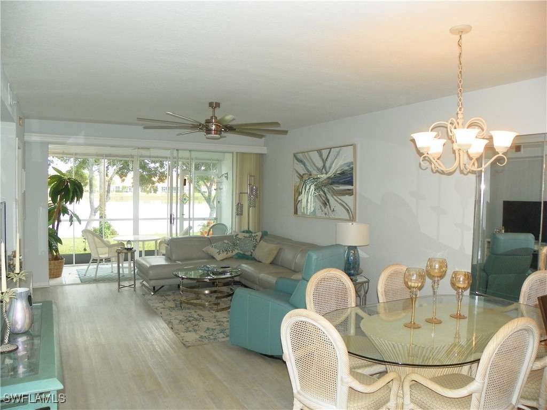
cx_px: 274
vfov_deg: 53.1
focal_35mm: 26
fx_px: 411
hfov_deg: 67.3
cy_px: 205
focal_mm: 4.6
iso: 100
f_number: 2.8
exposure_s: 1/40
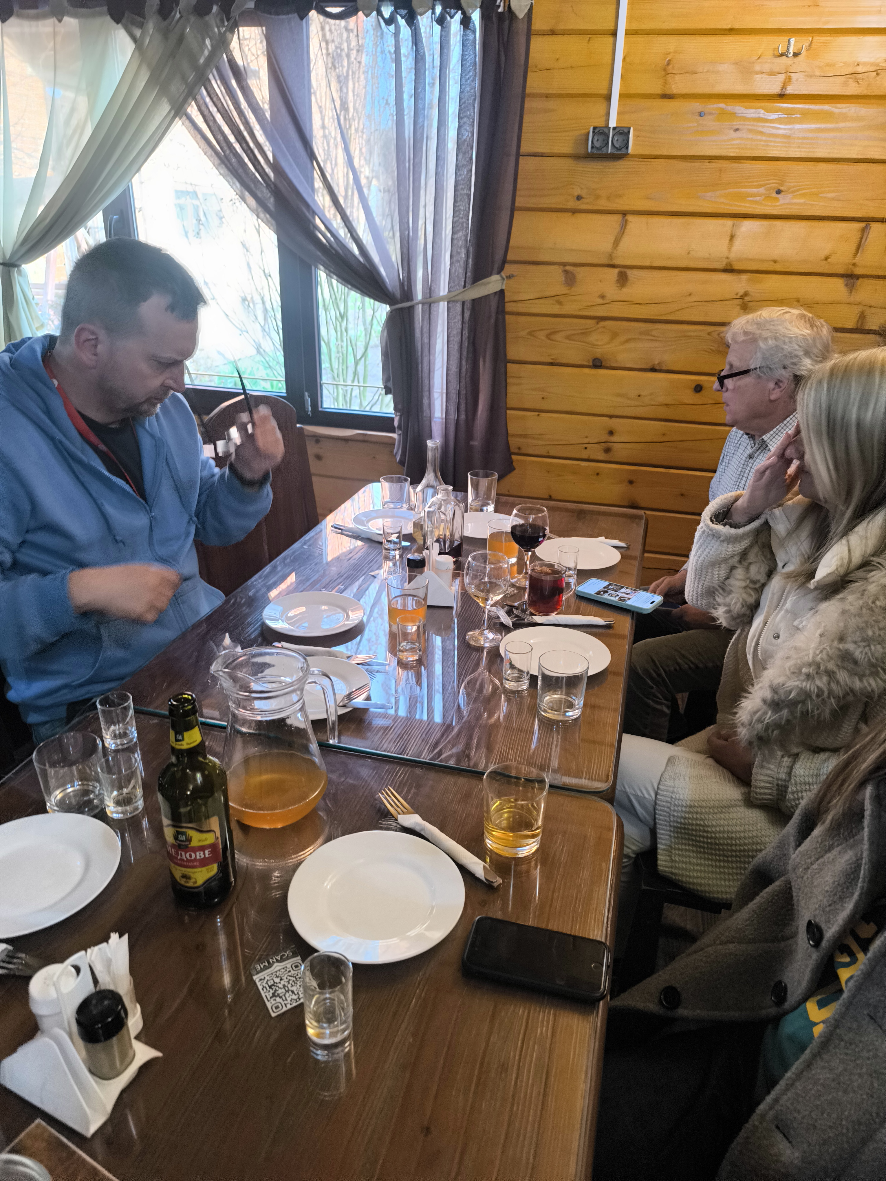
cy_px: 590
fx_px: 785
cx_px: 443
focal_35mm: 23
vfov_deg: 73.9
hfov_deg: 58.9
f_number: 1.65
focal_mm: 6.14
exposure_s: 1/33.3
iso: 1000
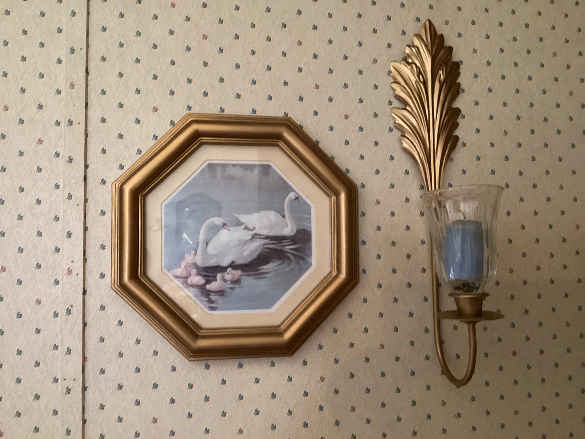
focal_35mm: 31
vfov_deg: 45.4
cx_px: 292
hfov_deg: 58.3
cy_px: 220
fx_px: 524
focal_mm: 3.3
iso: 640
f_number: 2.4
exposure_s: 1/30
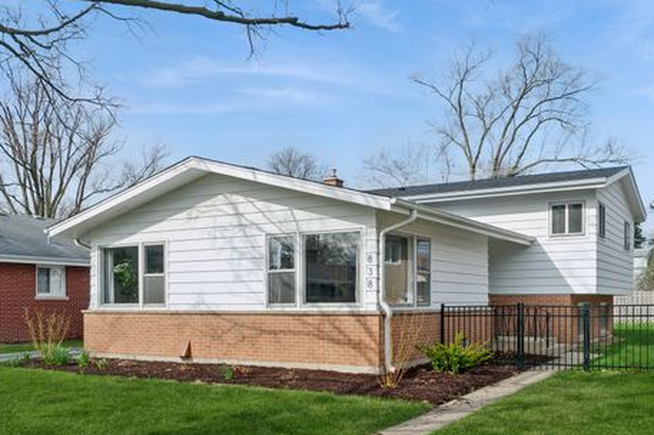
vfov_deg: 37.8
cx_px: 355
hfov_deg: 54.4
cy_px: 234
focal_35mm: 35
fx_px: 635
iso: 400
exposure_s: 1/640
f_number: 8
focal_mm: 32
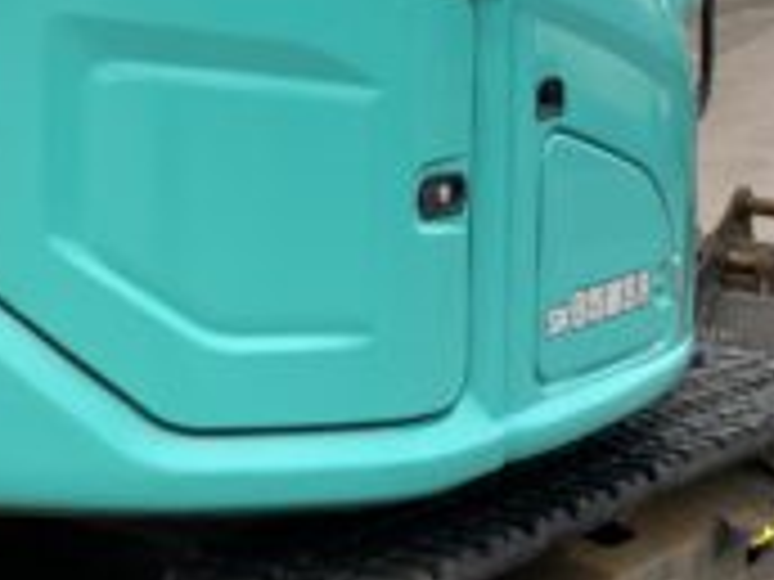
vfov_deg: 13.6
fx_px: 2415
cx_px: 432
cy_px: 126
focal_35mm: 108
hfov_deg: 18.2
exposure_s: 1/122
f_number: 1.8
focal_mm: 3
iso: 40
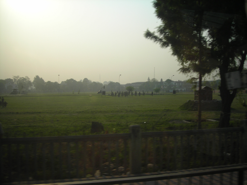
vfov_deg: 37.7
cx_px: 124
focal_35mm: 38
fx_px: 271
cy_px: 92
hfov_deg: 49.0
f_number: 6.4
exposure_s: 1/175
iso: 50
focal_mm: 6.3
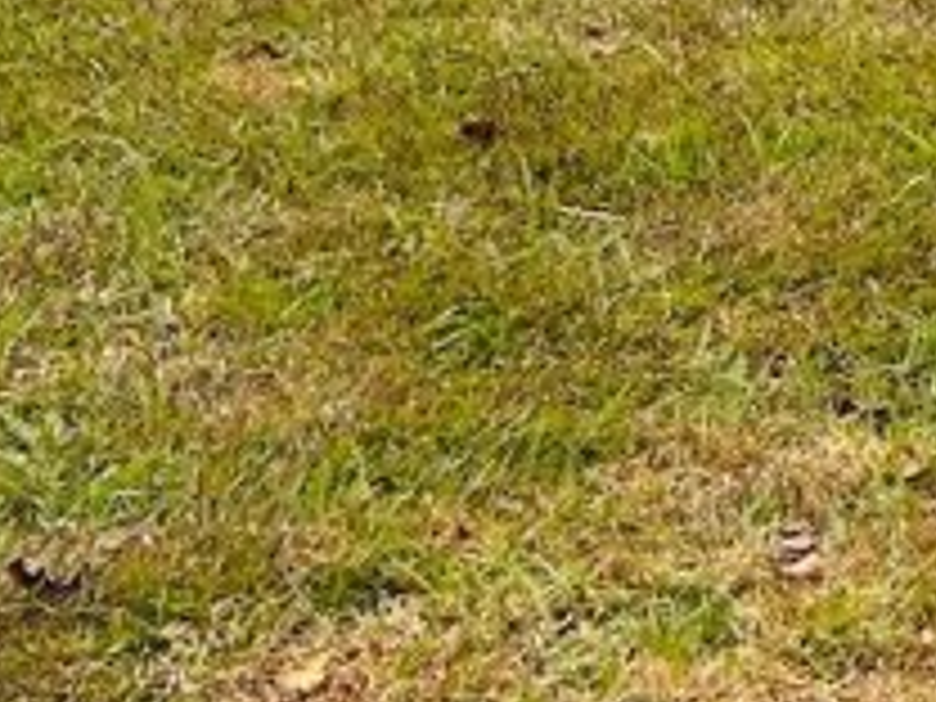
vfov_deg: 9.4
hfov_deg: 10.4
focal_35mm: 150
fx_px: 4056
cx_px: 2578
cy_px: -576
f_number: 1.5
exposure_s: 1/361
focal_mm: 5.7
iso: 50
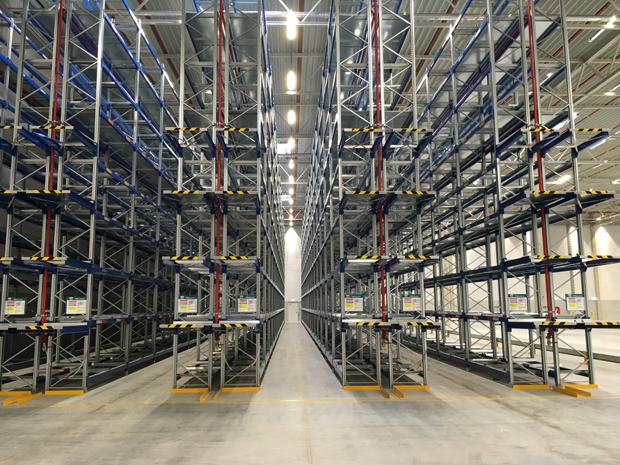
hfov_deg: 61.7
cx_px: 310
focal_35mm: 29
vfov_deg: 48.2
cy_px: 232
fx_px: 519
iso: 100
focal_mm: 4.15
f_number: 2.2
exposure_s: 1/33
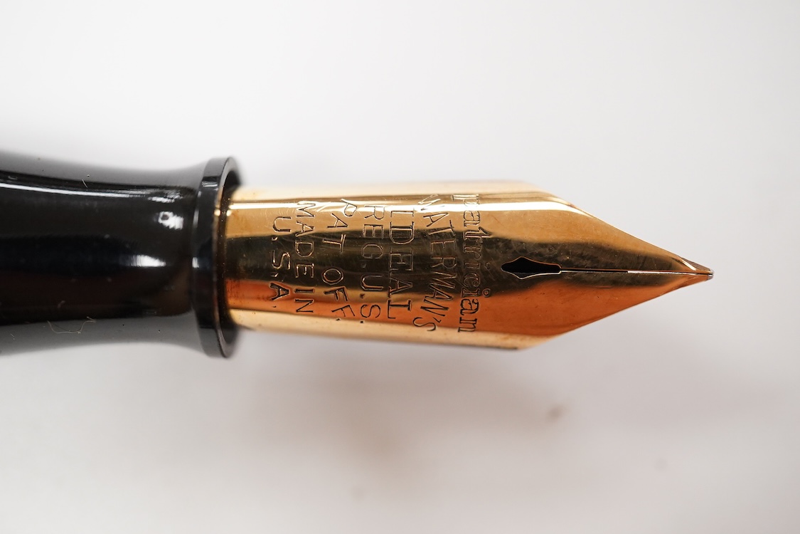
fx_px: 1000
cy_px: 267
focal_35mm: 45
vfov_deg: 29.9
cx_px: 400
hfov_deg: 43.6
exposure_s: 1/200
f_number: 7.1
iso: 2500
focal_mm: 30
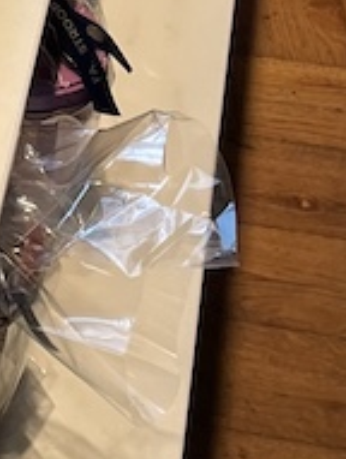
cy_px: -298
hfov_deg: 8.3
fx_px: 2165
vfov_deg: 11.4
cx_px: -505
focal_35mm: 163
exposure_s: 1/143
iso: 32
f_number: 1.6
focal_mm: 4.2
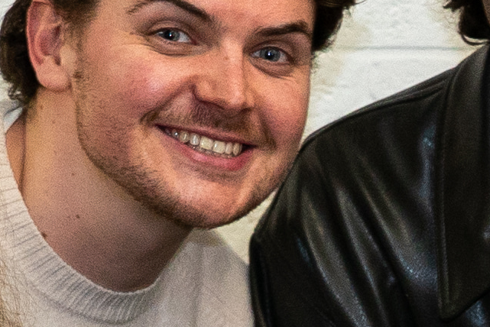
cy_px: 523
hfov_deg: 5.6
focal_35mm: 364
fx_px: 4956
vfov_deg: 3.8
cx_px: 602
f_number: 4
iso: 2000
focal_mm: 55
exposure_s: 1/125
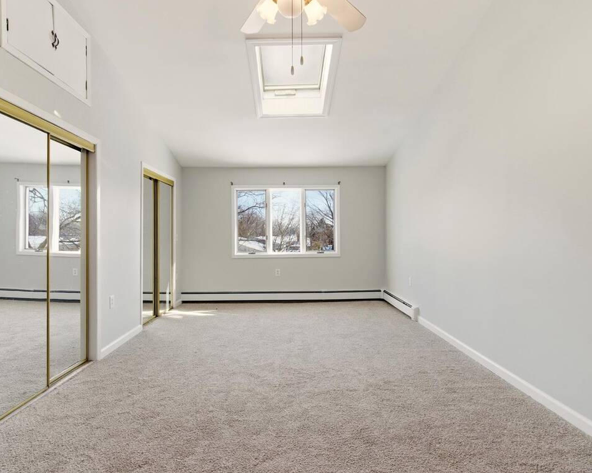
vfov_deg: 70.8
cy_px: 229
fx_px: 333
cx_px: 293
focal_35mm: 19
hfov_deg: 83.3
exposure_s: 1/100
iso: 250
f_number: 9
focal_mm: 16
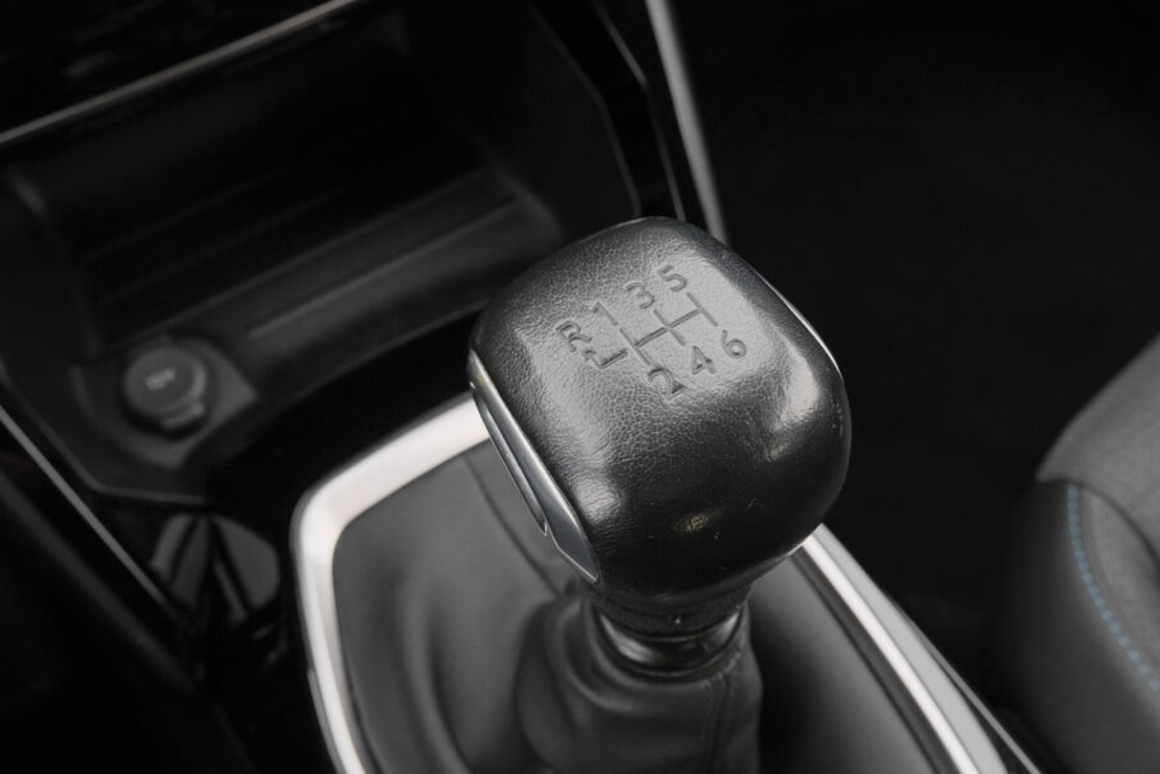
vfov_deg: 35.9
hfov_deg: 51.9
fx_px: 1192
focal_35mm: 37
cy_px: 370
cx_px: 612
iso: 2000
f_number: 9
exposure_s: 1/100
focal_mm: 22.1
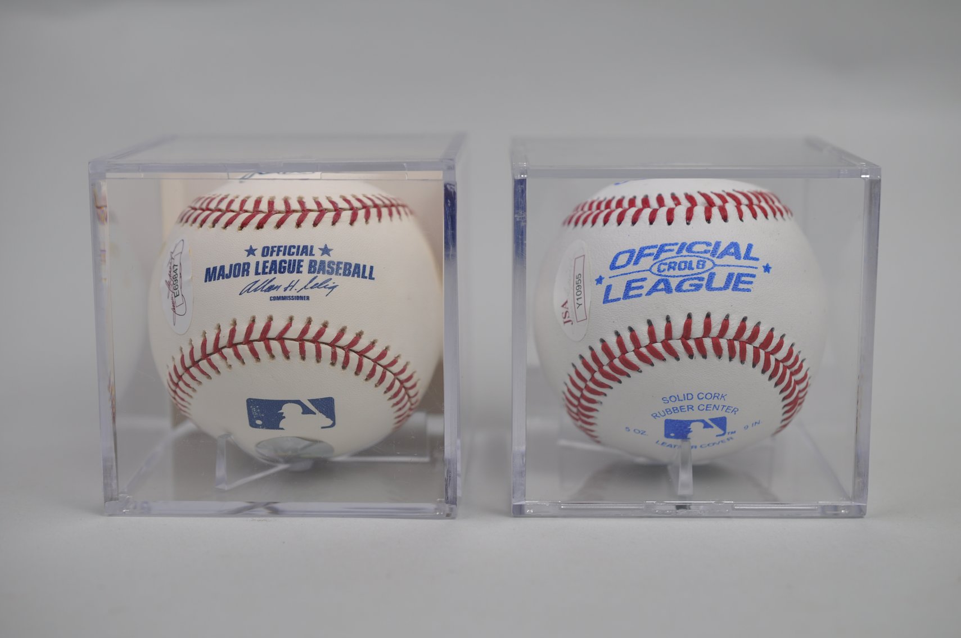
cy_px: 319
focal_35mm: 60
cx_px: 480
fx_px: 1600
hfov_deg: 33.4
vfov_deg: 22.6
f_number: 4.5
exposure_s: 1/80
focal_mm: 40
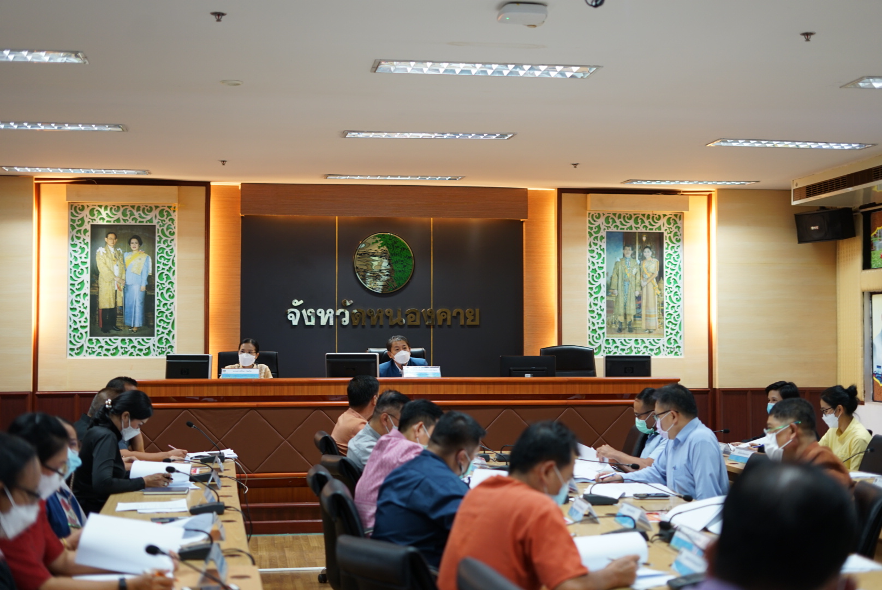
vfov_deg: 27.0
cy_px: 295
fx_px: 1226
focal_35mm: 50
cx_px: 441
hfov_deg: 39.6
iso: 400
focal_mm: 50
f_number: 2.2
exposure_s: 1/80
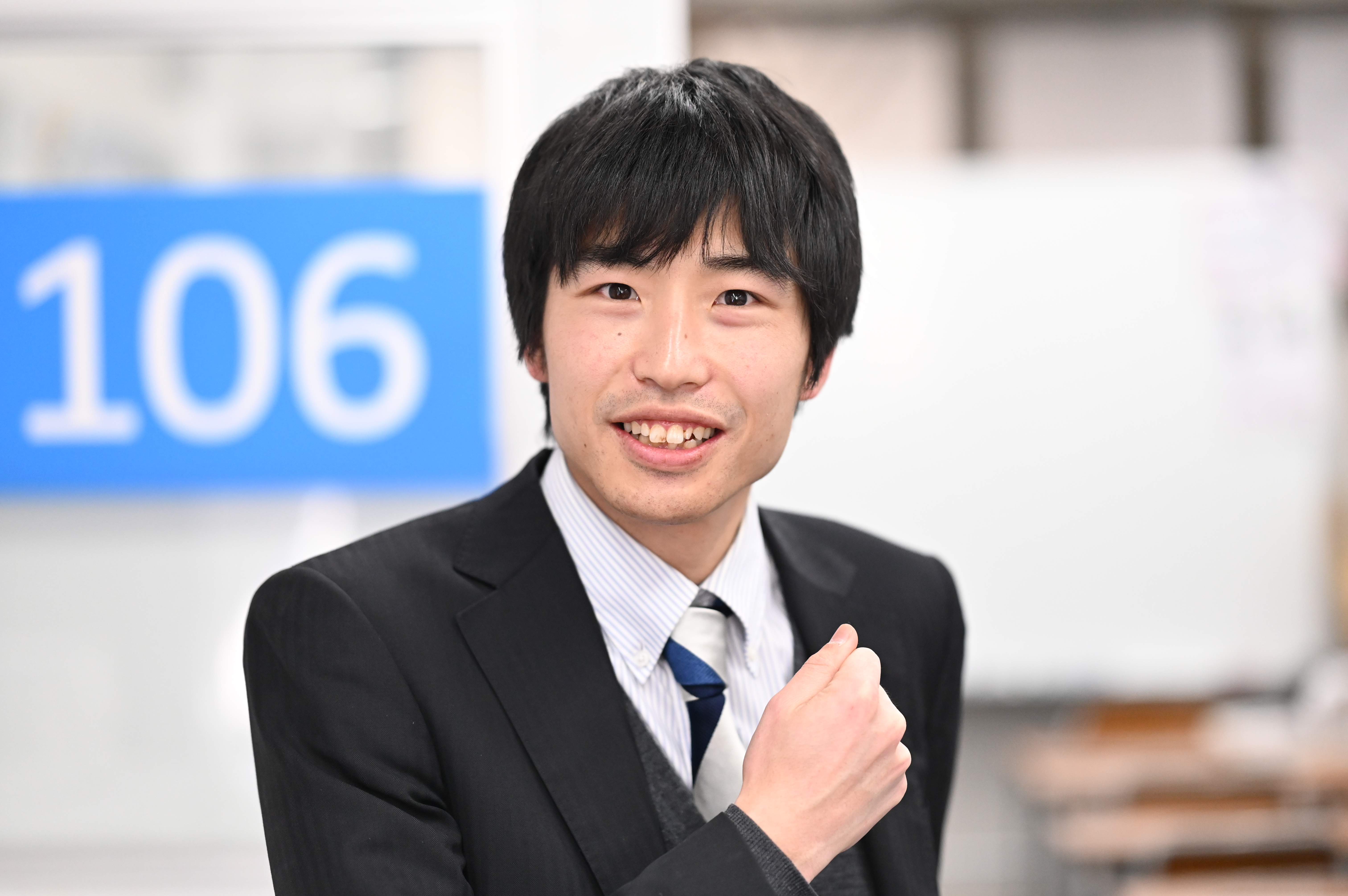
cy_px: 448
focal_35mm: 85
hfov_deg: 23.9
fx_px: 3181
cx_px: 674
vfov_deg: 16.1
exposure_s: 1/3200
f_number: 1.8
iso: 3200
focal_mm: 85
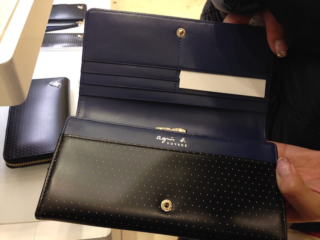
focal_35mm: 33
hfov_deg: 55.4
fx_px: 305
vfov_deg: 42.9
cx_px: 160
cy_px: 120
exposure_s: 1/30
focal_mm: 4.12
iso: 50
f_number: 2.4
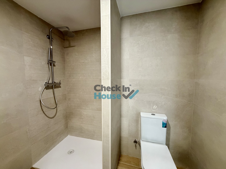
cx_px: 113
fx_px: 91
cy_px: 84
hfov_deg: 102.1
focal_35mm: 14
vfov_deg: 85.7
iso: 320
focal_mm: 2.22
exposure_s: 1/81
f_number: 2.2
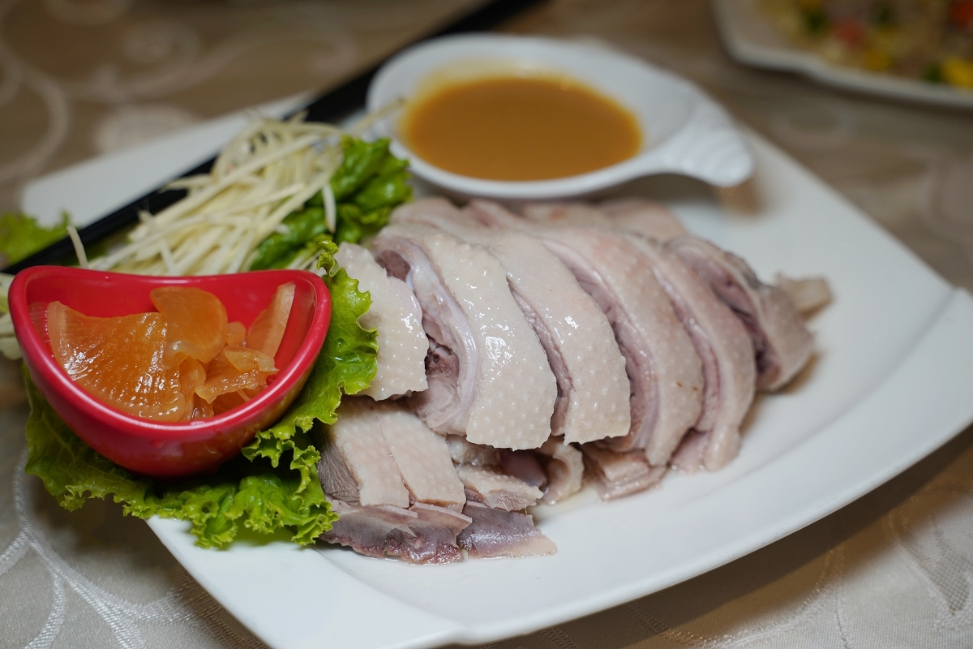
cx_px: 486
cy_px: 324
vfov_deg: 25.1
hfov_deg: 36.9
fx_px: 1459
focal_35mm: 54
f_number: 4
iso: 100
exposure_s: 1/60
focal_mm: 54
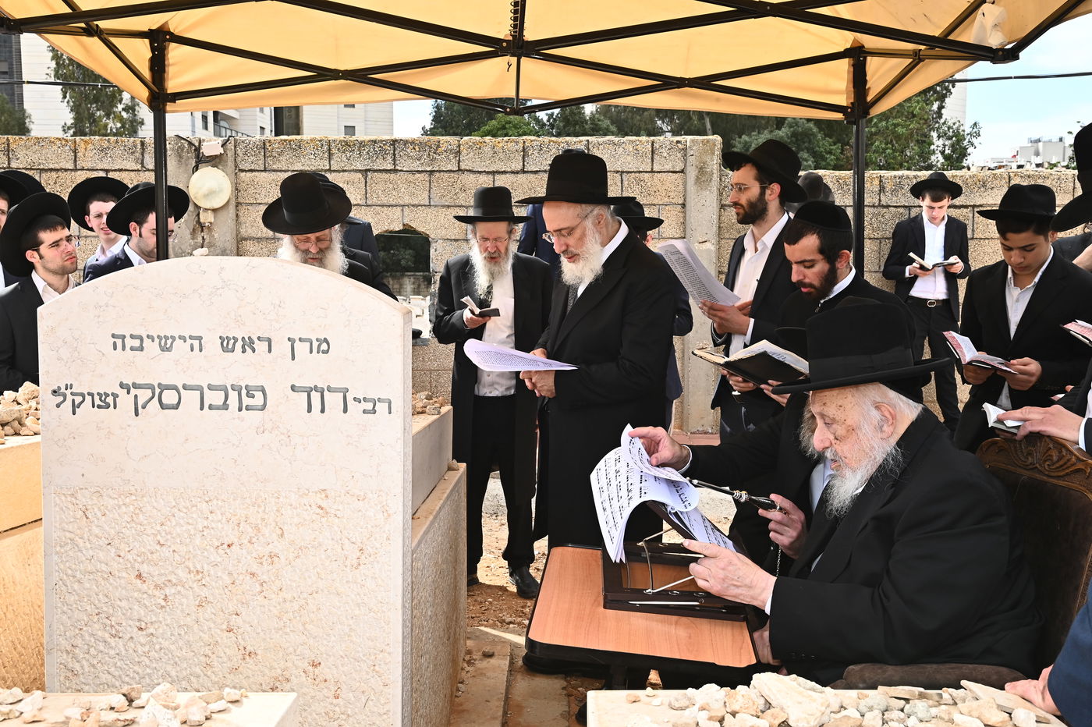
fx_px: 1152
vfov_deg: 35.0
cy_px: 364
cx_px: 546
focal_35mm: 38
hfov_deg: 50.7
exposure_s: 1/200
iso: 500
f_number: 13
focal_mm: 38
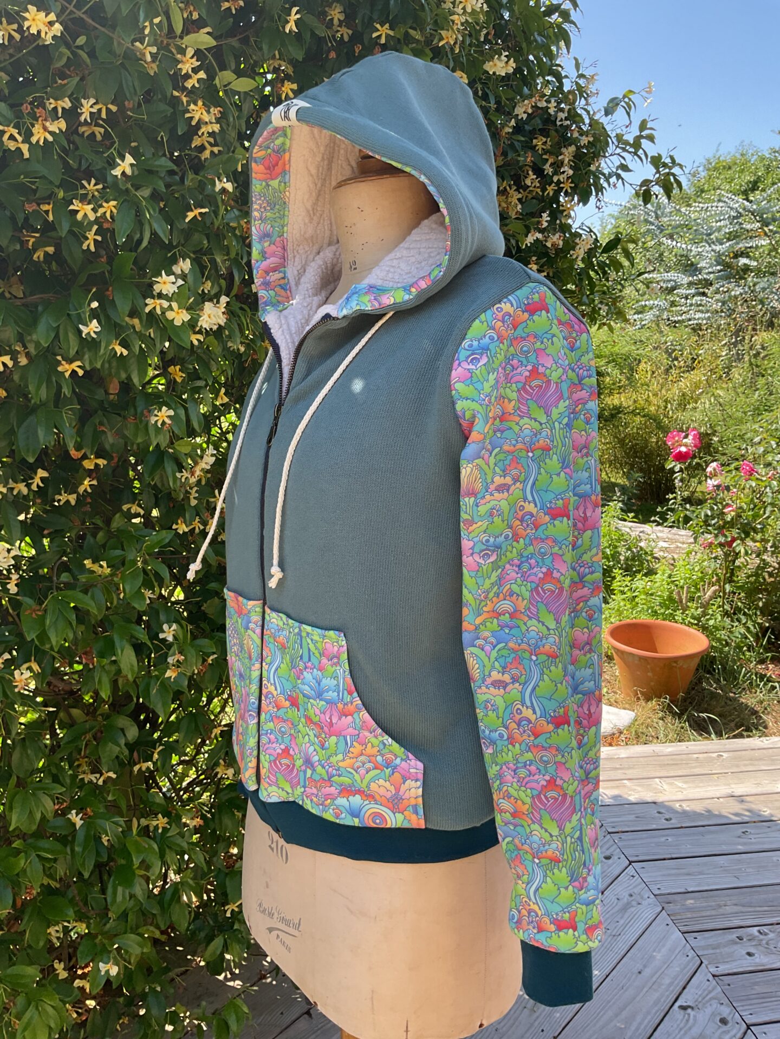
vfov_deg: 61.7
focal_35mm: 29
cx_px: 390
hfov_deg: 48.2
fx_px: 871
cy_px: 520
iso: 16
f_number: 1.8
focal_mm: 3
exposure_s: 1/289
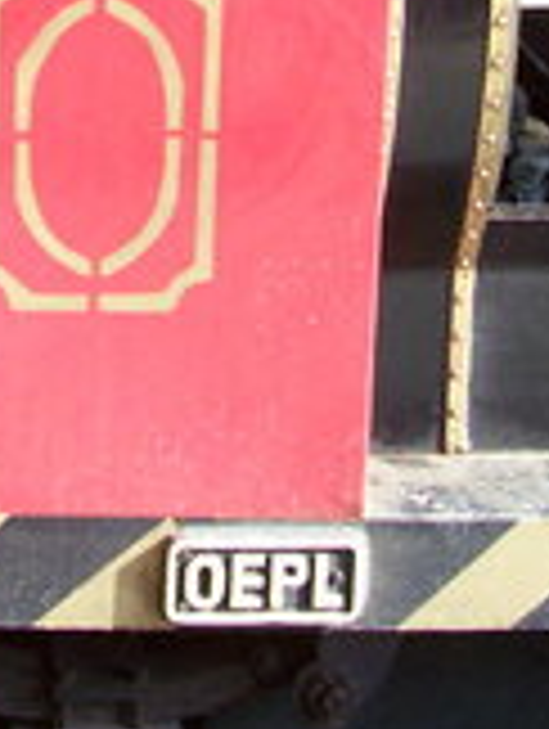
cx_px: -47
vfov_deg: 17.8
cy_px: -288
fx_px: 2130
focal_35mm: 101
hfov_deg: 14.4
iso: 80
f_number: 2.7
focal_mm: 5.6
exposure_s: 1/100
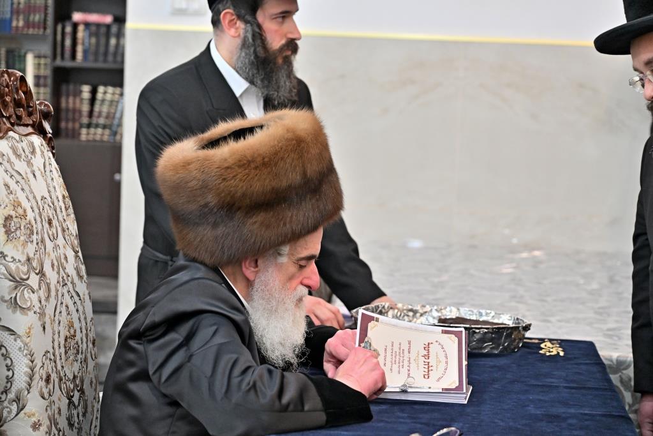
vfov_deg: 17.5
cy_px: 218
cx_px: 326
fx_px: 1415
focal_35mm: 78
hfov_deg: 26.0
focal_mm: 78
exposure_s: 1/320
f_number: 4
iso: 1600
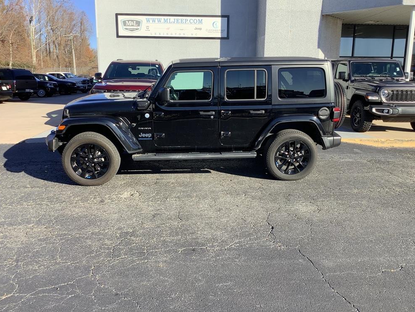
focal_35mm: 32
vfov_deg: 44.2
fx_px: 384
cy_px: 160
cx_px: 209
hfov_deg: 56.8
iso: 25
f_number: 2.4
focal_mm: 3.3
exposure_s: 1/463
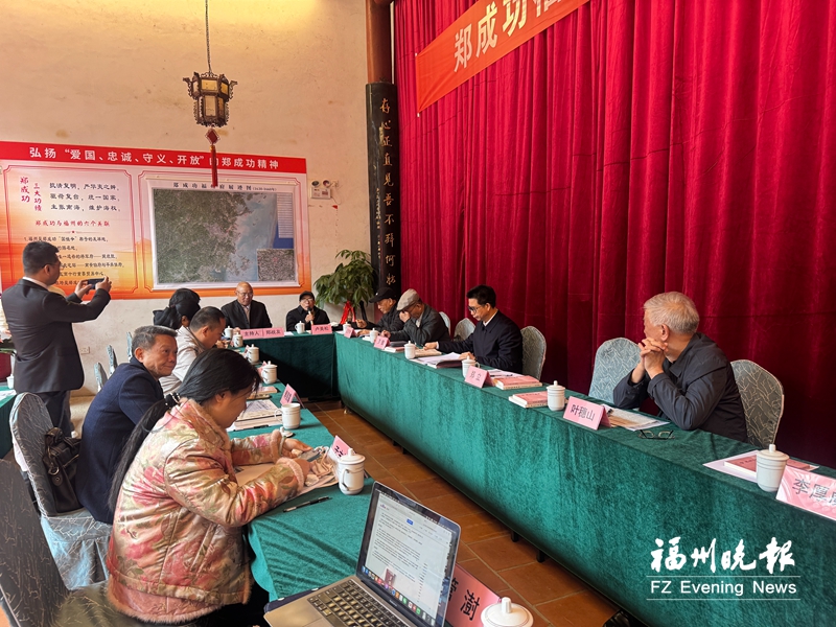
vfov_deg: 56.8
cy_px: 314
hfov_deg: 71.6
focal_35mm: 24
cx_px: 418
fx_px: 580
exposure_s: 1/60
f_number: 1.78
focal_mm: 6.76
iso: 250
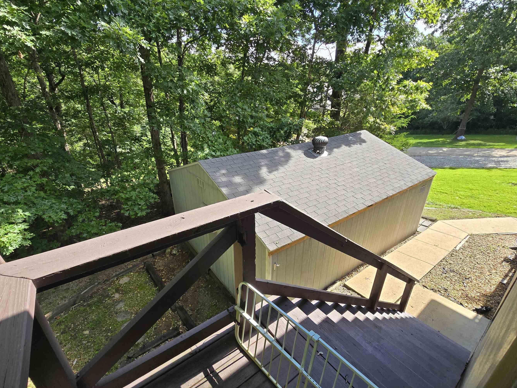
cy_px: 193
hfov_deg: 98.1
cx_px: 251
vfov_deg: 81.8
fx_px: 224
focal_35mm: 15
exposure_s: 1/593
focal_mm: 2.2
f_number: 2.2
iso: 50
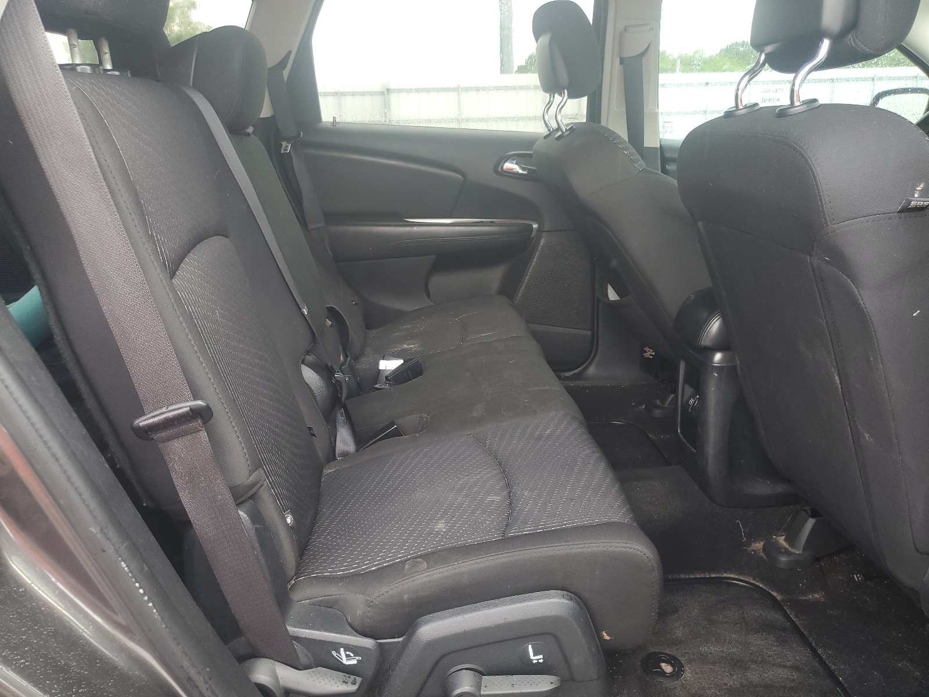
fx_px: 698
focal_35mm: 26
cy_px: 348
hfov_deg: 67.3
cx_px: 464
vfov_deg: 53.1
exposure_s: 1/120
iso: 61
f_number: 1.5
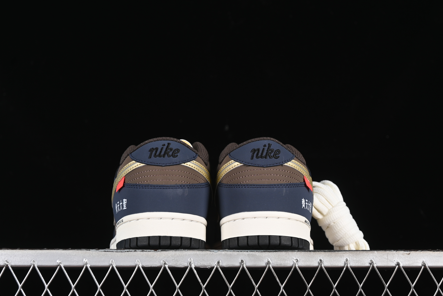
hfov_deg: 25.4
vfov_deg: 17.1
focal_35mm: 80
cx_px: 222
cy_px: 151
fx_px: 984
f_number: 7.1
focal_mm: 50
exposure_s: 1/60
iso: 160
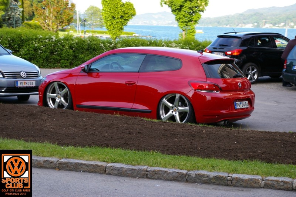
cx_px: 148
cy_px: 98
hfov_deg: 24.6
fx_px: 678
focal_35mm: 82
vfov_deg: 16.5
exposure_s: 1/90
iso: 200
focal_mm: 55
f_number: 8
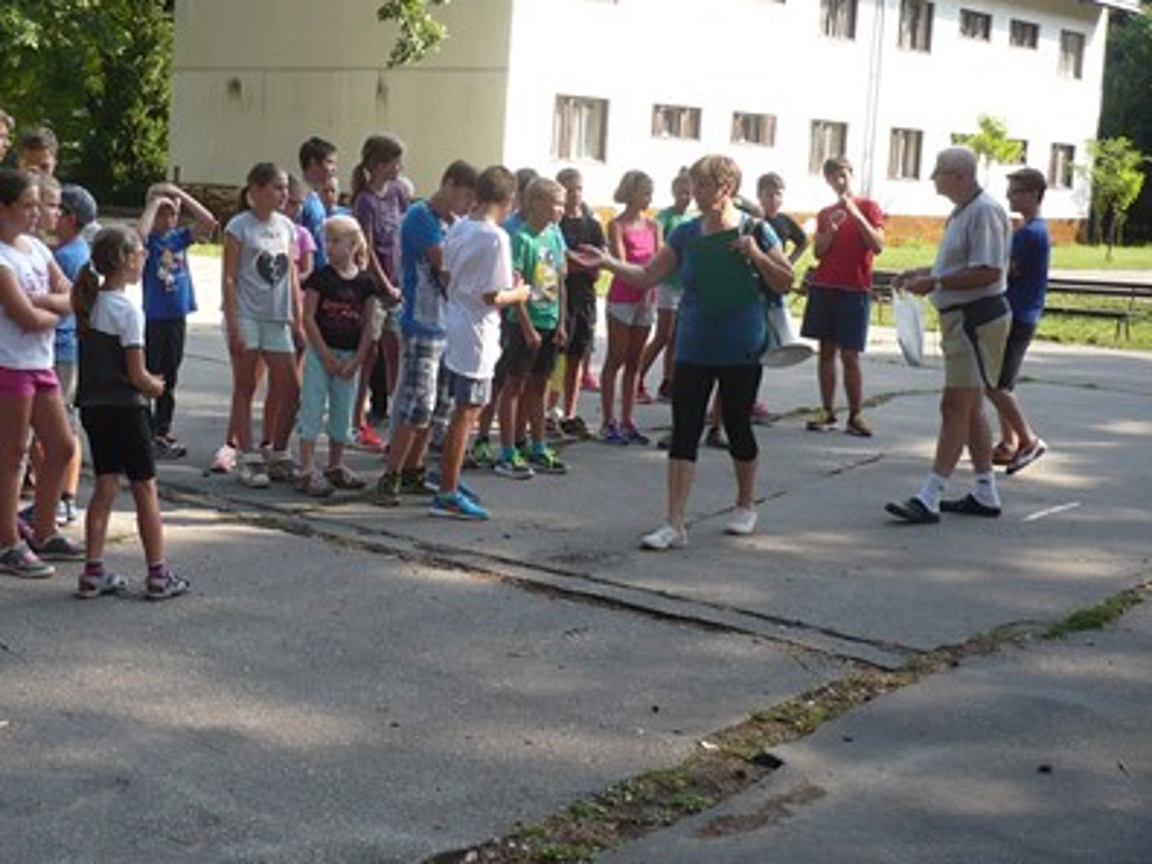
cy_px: 305
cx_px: 337
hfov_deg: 35.6
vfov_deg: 27.4
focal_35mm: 53
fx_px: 1764
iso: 100
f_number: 2.8
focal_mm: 5.8
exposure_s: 1/320
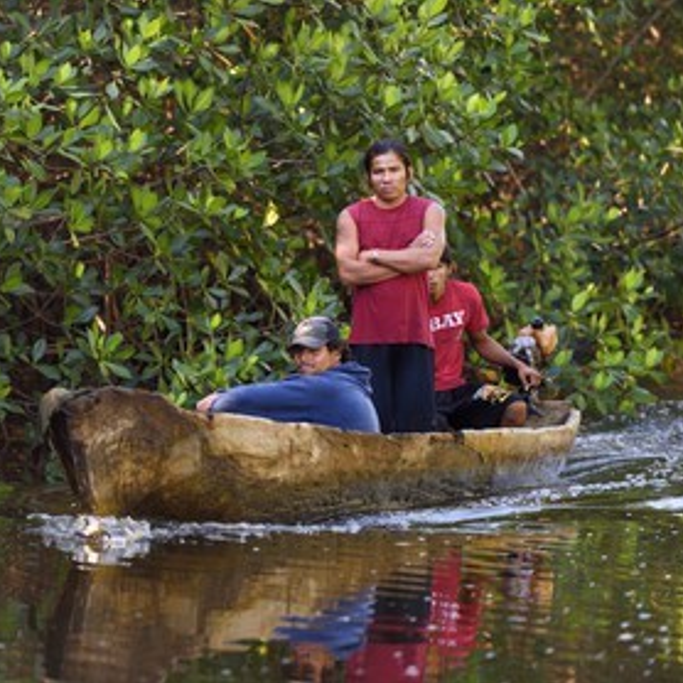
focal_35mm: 257
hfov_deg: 6.8
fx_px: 5737
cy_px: 342
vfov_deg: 6.8
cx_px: 187
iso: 400
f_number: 2.8
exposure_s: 1/400
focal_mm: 200
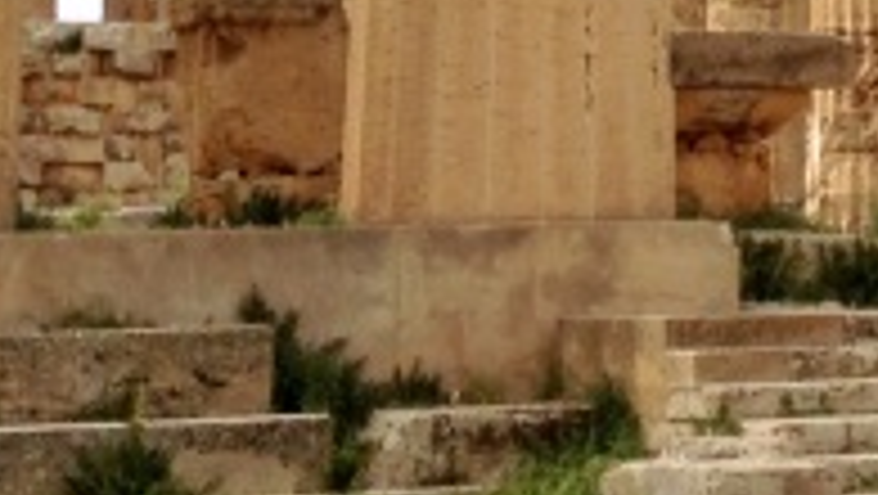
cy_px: -335
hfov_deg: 12.7
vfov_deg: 7.2
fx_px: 3867
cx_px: 1009
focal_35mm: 166
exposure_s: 1/2513
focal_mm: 4.28
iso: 50
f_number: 2.4
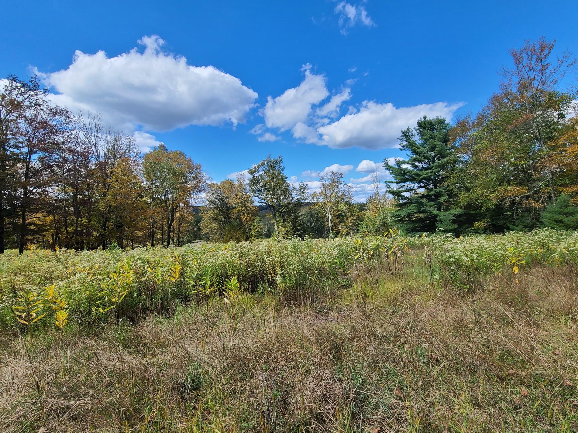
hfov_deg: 102.0
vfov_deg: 85.7
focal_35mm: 14
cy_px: 220
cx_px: 301
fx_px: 234
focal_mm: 2.2
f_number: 2.2
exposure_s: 1/1215
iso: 50
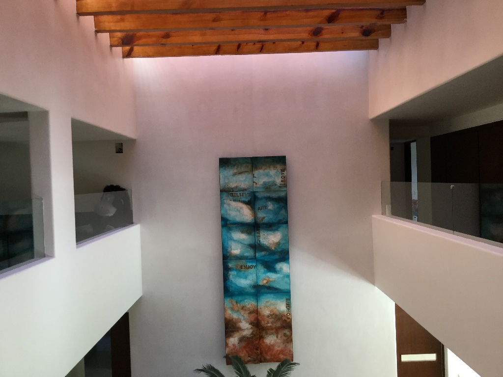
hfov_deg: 58.4
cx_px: 252
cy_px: 188
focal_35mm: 31
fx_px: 450
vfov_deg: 45.4
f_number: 2.4
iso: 32
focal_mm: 3.3
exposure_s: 1/40
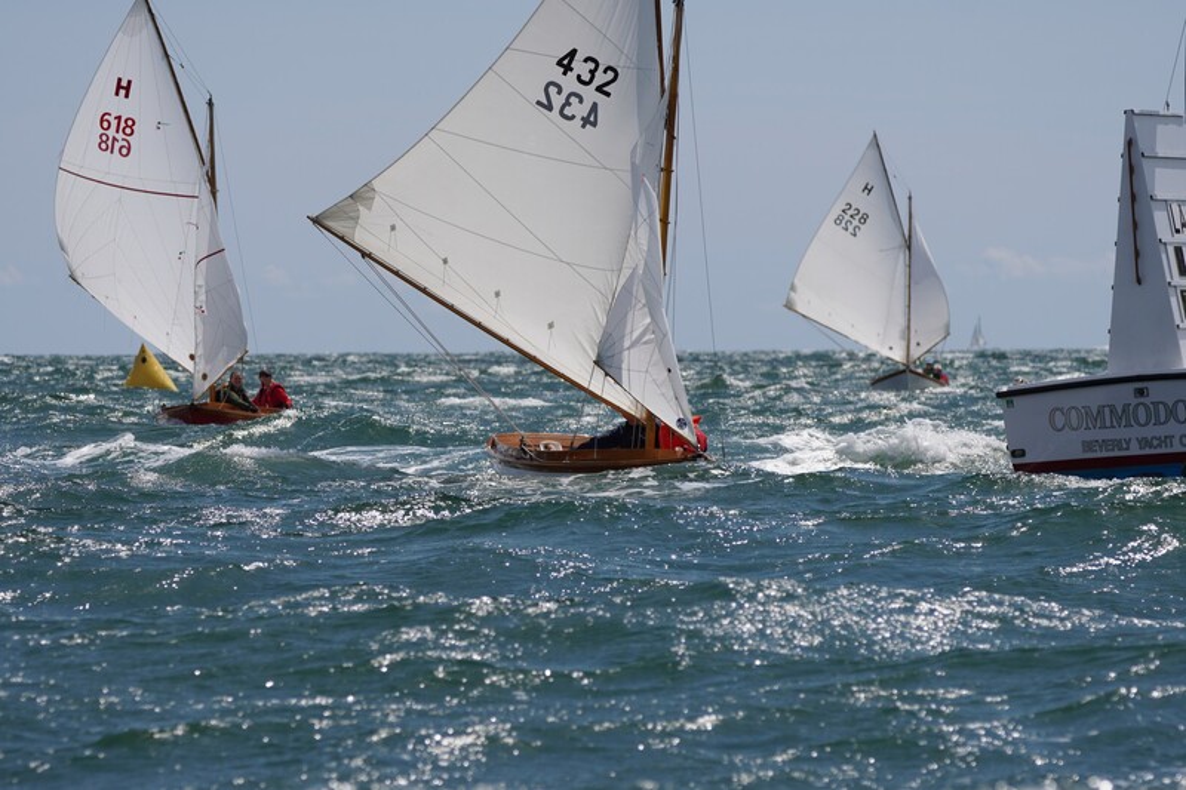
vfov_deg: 5.1
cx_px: 593
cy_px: 395
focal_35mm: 270
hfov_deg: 7.6
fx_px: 8893
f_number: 5.6
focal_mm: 180
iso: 100
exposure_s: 1/1250
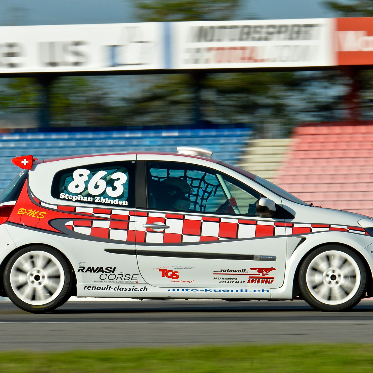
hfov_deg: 6.8
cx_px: 204
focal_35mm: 256
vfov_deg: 6.8
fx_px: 3121
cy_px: 187
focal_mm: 200
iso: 400
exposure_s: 1/250
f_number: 16
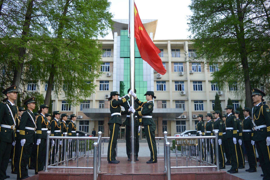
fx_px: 390
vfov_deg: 26.0
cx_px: 134
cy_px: 91
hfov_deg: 38.2
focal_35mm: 52
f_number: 4.5
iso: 800
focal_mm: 34
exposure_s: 1/500
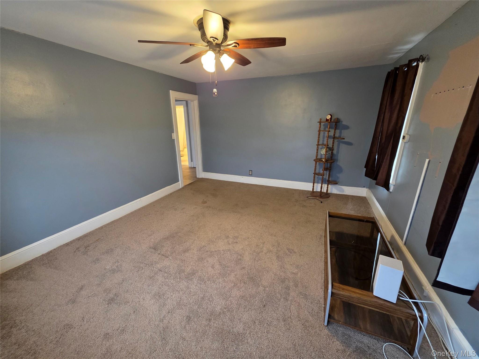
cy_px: 180
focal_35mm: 13
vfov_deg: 89.9
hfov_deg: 106.2
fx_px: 180
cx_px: 240
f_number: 1.9
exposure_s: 1/60
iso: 320
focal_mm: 2.2
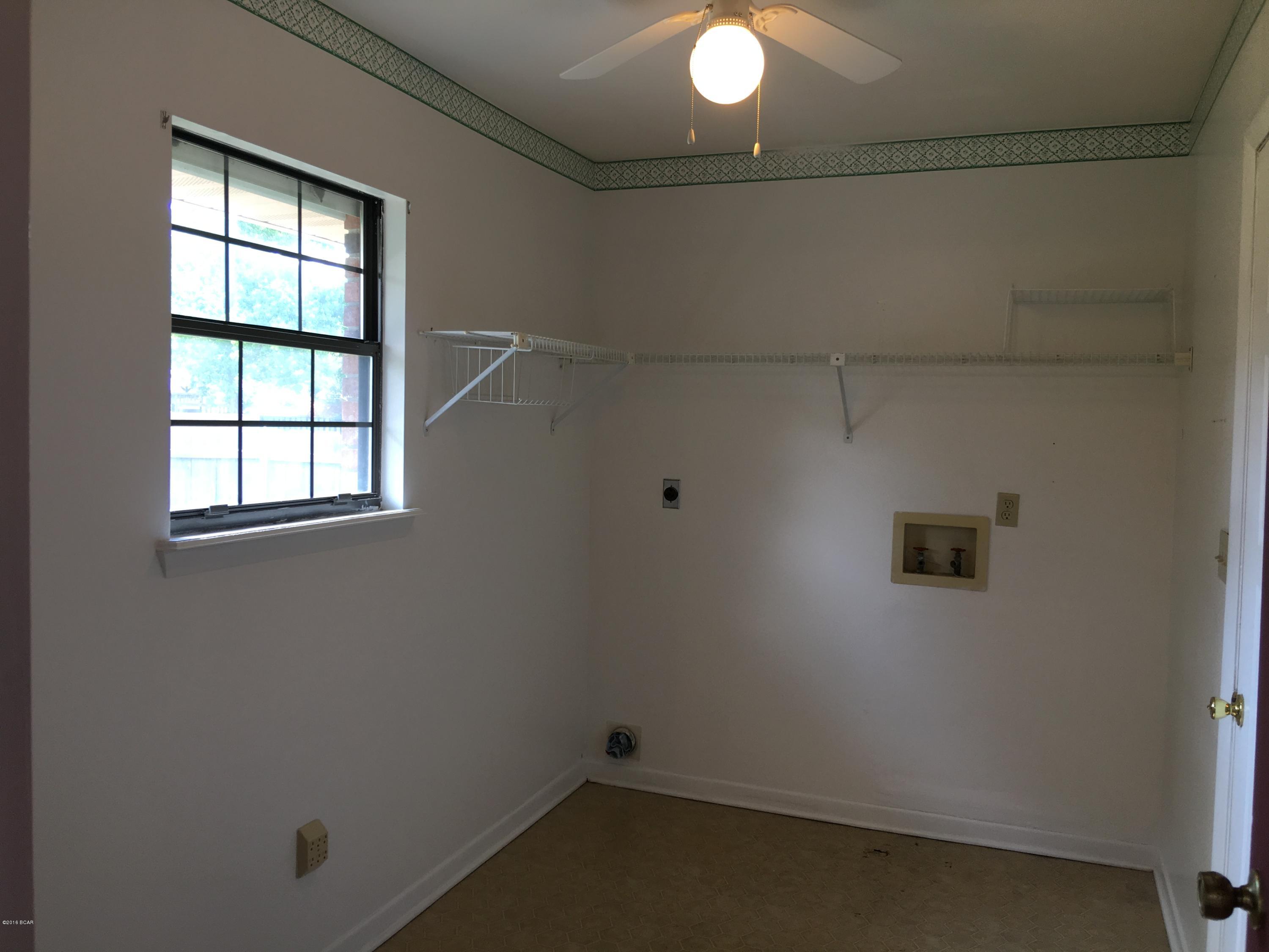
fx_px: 1063
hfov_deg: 61.7
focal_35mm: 29
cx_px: 634
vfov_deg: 48.2
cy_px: 476
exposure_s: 1/30
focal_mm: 4.15
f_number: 2.2
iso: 25
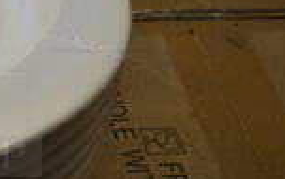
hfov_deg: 16.7
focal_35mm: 111
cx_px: -168
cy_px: 77
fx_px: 864
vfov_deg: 11.8
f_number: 3.5
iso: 140
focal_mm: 18
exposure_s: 1/30
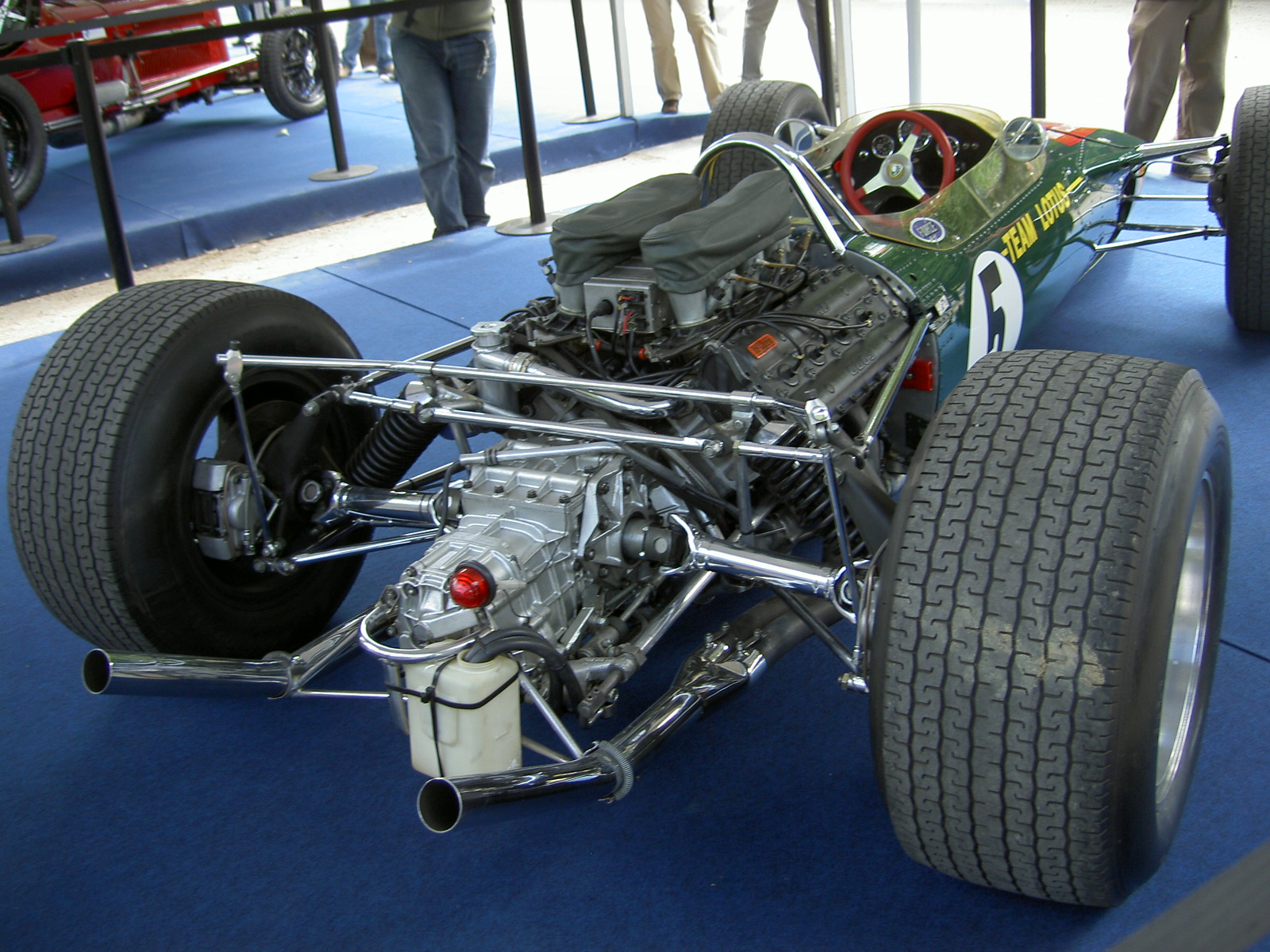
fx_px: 1431
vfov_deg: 36.8
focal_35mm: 39
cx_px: 635
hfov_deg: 47.9
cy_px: 476
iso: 100
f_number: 2.8
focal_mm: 8
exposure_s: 1/89.3
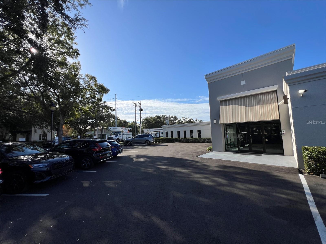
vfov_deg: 89.9
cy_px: 122
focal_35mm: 13
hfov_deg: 106.2
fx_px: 122
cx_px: 163
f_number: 1.8
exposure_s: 1/2222
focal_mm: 1.57
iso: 32
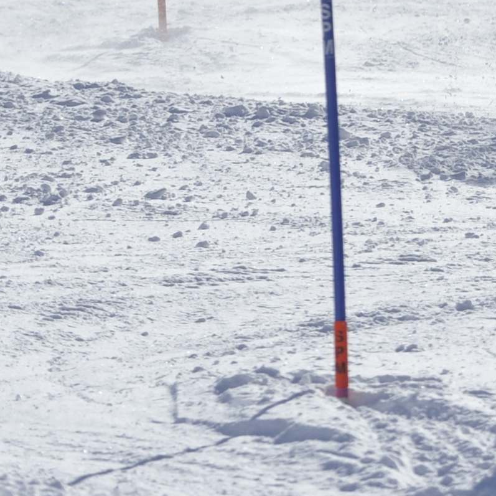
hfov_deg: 2.7
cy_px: -42
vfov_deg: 2.7
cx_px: 926
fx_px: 10667
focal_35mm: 658
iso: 640
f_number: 6.7
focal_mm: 145
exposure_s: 1/8000
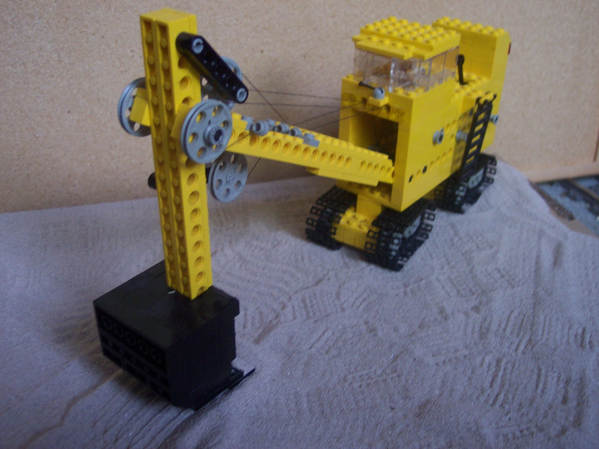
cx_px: 300
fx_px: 658
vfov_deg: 37.7
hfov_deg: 49.0
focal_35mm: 38
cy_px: 224
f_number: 2.8
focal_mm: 8
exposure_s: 1/30
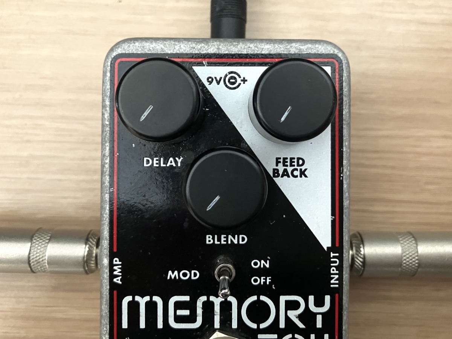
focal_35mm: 28
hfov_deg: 63.4
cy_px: 170
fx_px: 366
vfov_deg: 49.7
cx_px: 226
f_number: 1.8
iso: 400
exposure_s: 1/32
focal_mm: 3.99
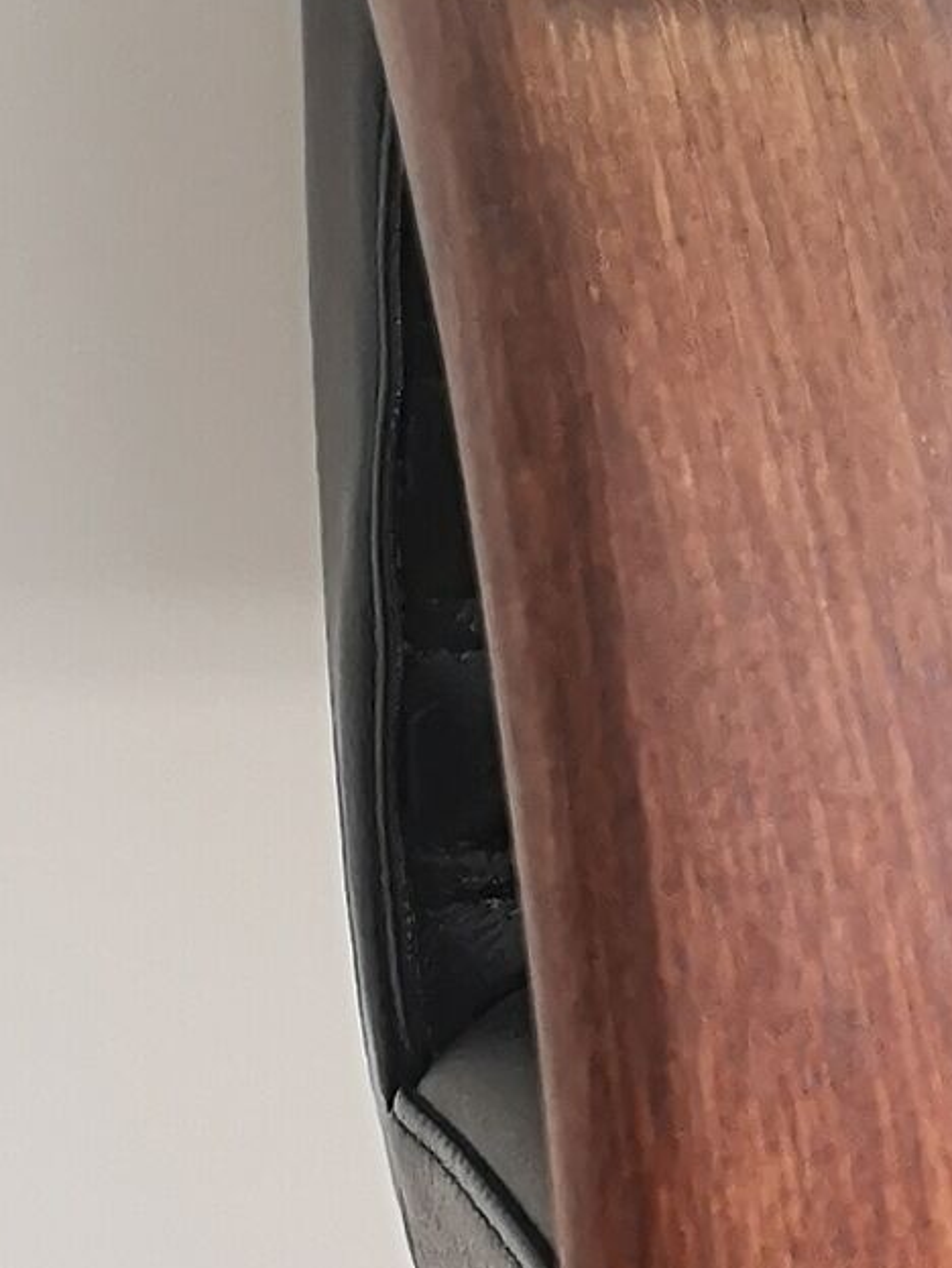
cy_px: 2096
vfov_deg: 11.8
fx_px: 5788
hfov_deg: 8.9
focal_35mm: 158
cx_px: 1855
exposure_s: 1/50
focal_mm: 5.58
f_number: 1.8
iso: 64
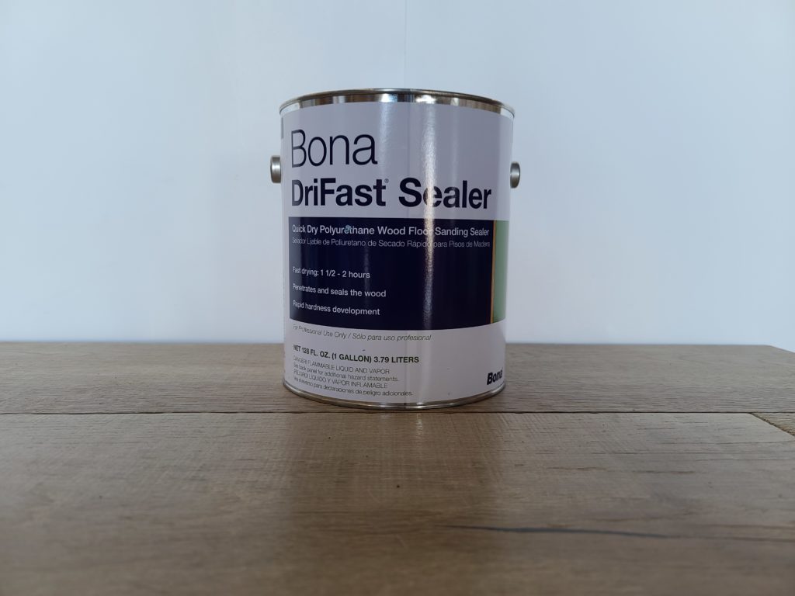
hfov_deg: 69.4
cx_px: 398
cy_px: 298
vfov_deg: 54.9
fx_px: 574
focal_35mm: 25
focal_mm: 7
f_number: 1.8
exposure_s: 1/60
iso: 40
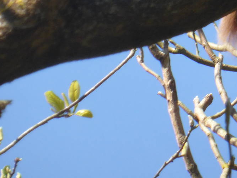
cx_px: 219
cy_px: -7
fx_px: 6079
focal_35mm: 888
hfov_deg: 2.2
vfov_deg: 1.7
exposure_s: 1/400
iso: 200
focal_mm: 60
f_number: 5.9
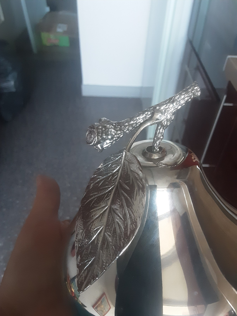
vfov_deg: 63.4
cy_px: 158
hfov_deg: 49.7
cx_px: 118
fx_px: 256
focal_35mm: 28
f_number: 1.9
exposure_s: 1/25
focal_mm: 2.9
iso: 400
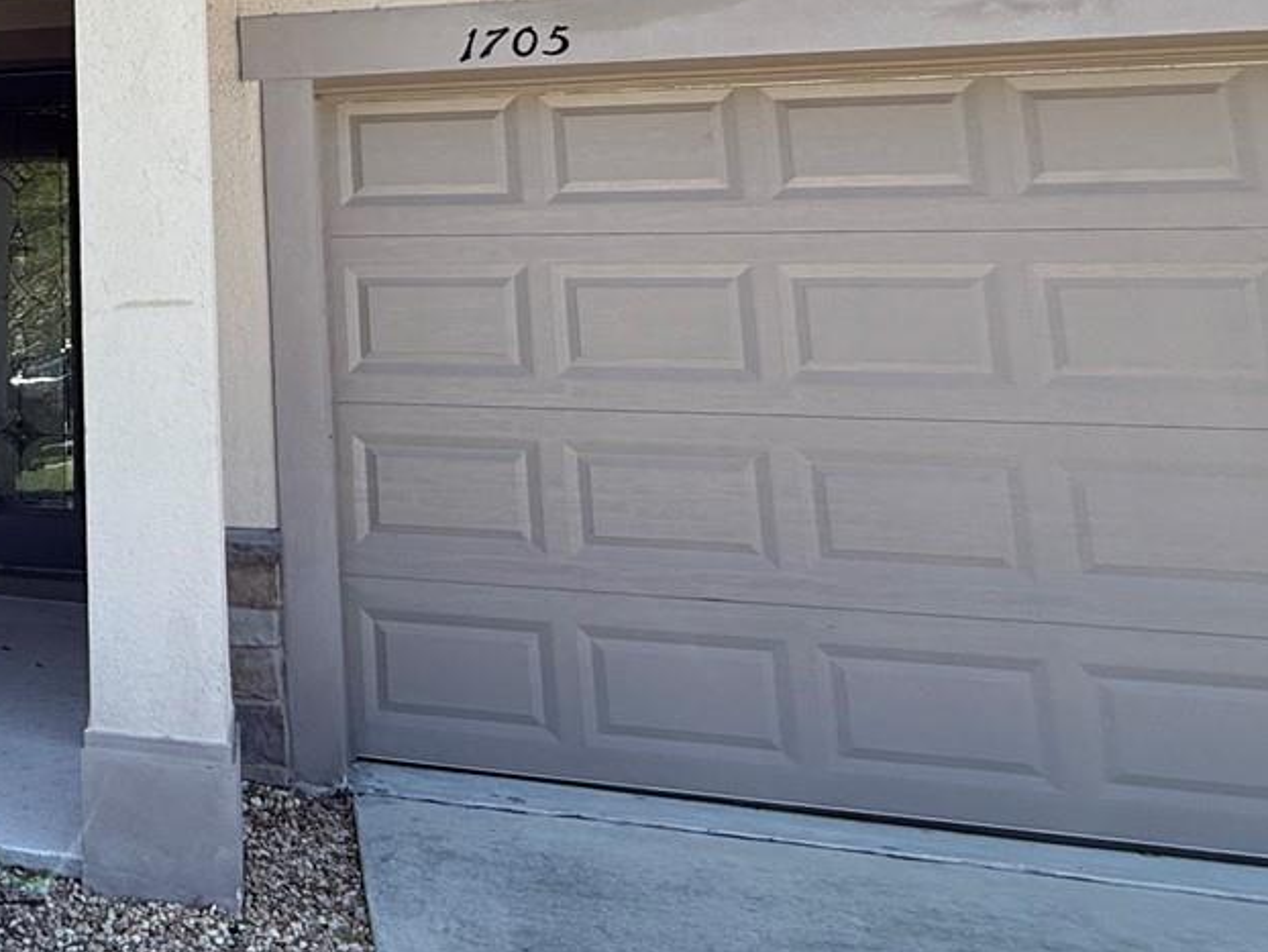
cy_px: 128
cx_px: -157
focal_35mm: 36
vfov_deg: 37.5
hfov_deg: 40.4
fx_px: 1319
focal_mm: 2.22
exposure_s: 1/820
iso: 64
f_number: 2.2
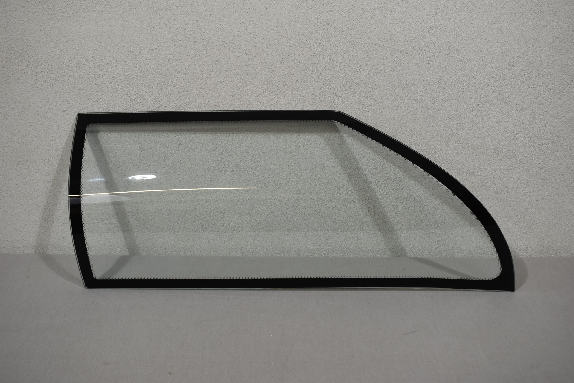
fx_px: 598
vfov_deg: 35.5
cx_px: 287
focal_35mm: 38
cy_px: 192
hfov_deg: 51.3
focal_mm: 25
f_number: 5.6
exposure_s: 1/125
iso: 280
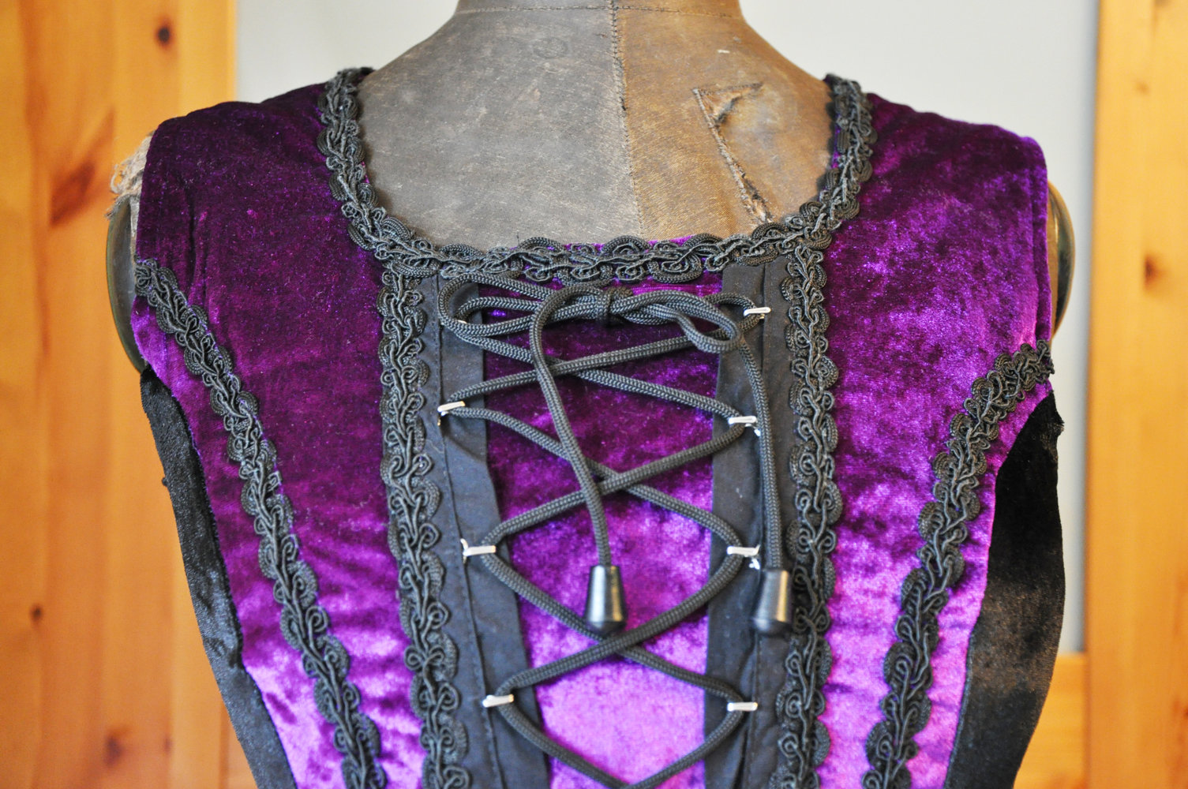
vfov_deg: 28.0
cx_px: 594
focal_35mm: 48
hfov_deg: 41.2
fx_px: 1582
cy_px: 394
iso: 1600
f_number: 4.2
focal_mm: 32
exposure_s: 1/6
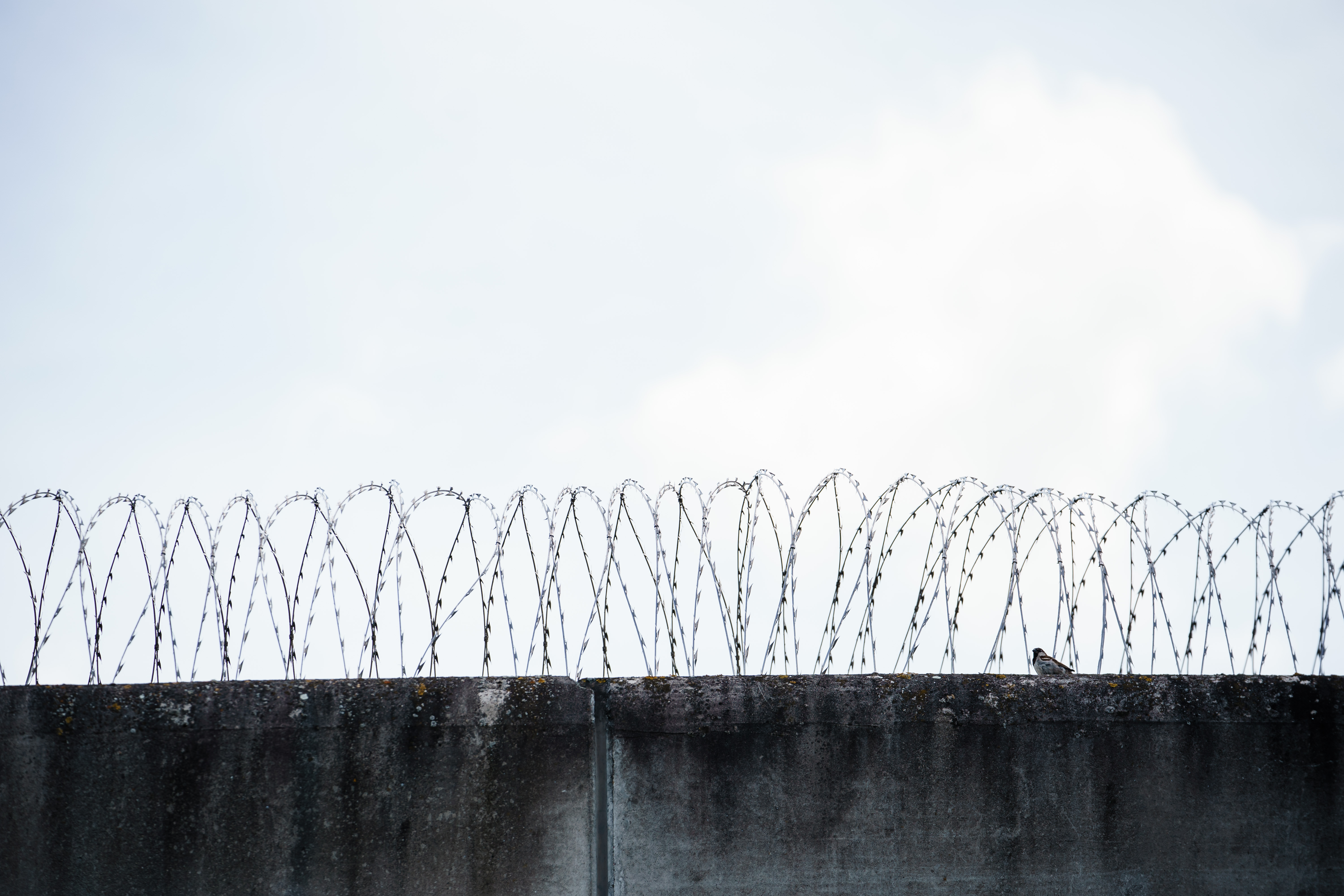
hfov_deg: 11.0
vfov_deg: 7.3
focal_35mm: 187
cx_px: 672
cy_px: 448
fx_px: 6981
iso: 100
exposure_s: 1/800
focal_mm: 187
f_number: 3.5
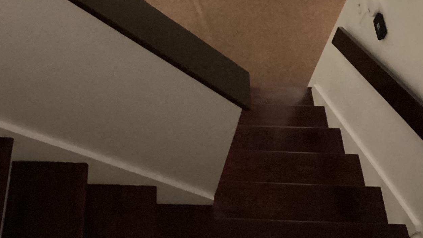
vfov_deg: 21.2
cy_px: 12
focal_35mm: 55
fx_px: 617
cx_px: 157
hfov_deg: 37.6
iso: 640
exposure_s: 1/17
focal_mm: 3.3
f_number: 2.4
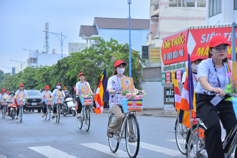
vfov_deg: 16.1
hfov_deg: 23.9
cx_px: 118
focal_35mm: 85
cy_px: 79
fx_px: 560
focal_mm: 85
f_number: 5.6
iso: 500
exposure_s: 1/640
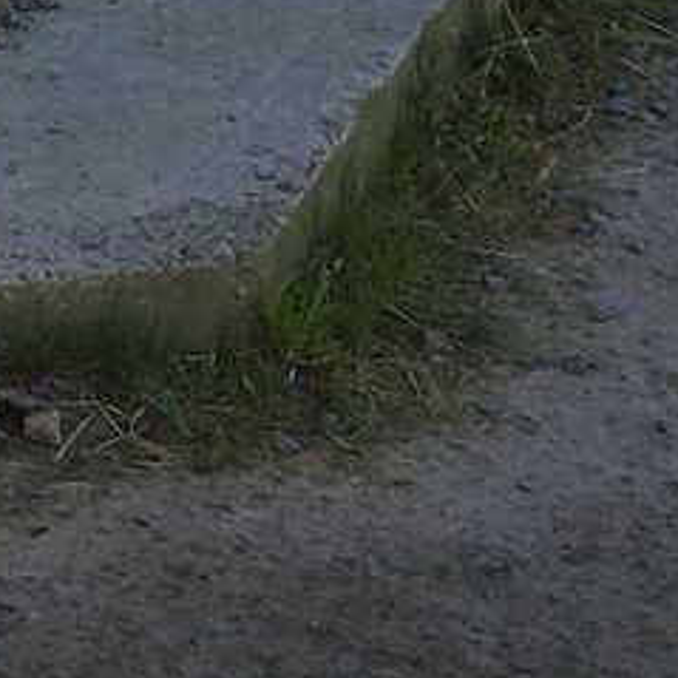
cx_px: -945
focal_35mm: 342
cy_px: -2302
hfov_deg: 5.0
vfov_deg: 4.6
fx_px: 7579
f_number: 8
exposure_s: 1/200
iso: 200
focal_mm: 40
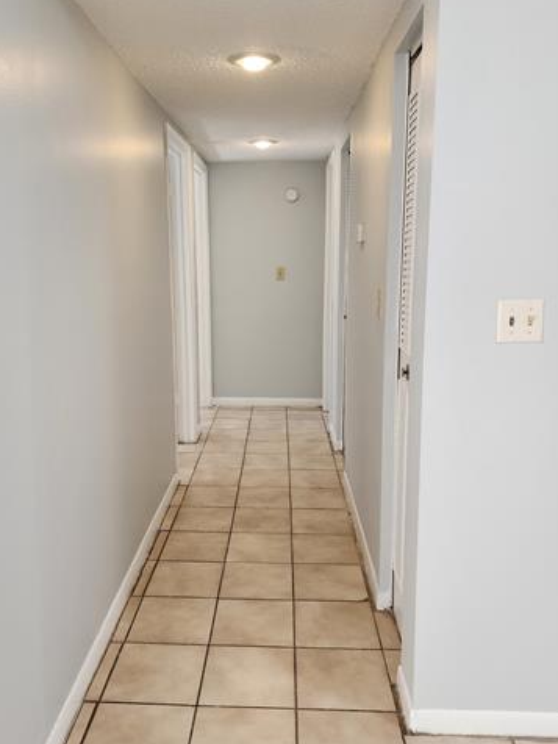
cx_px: 245
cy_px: 352
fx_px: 623
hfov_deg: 48.1
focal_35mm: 29
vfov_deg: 61.6
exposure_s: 1/180
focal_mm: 6.4
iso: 200
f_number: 1.8
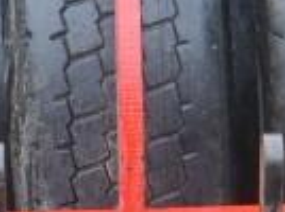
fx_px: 2014
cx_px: 100
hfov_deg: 8.1
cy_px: 218
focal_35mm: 245
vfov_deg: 6.0
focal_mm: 16
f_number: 3.8
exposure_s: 1/60
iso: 200
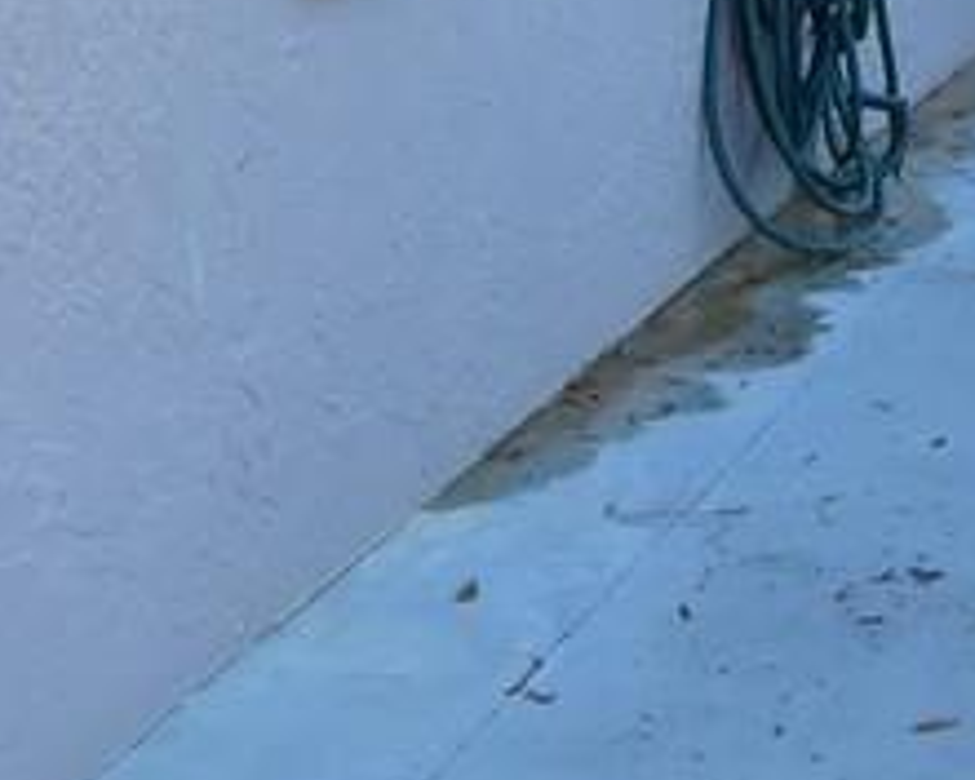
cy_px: -188
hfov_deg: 15.3
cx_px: 1059
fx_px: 3549
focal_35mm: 123
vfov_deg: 12.2
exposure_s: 1/160
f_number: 3.5
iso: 160
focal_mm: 6.7
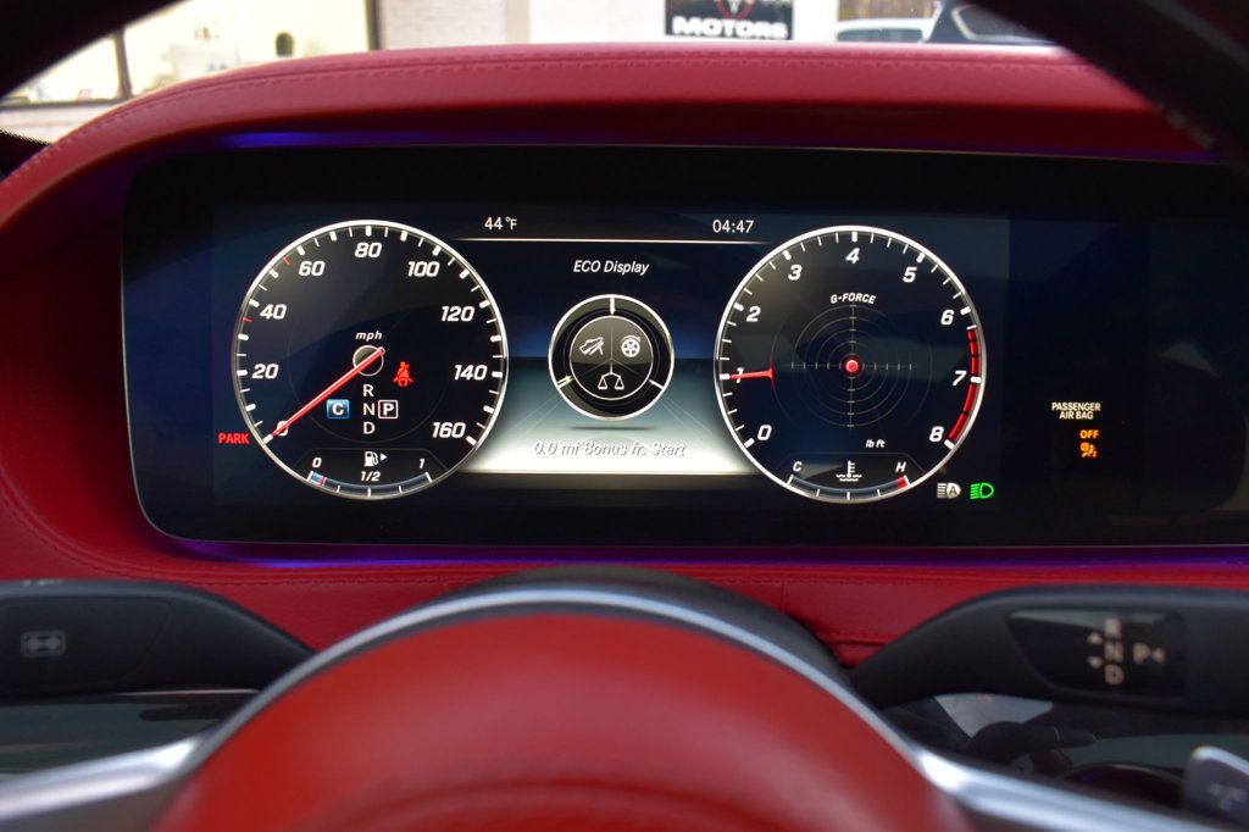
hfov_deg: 67.4
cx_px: 624
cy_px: 416
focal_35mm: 27
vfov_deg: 47.9
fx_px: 936
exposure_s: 1/15
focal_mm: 18
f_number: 6.3
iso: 1000
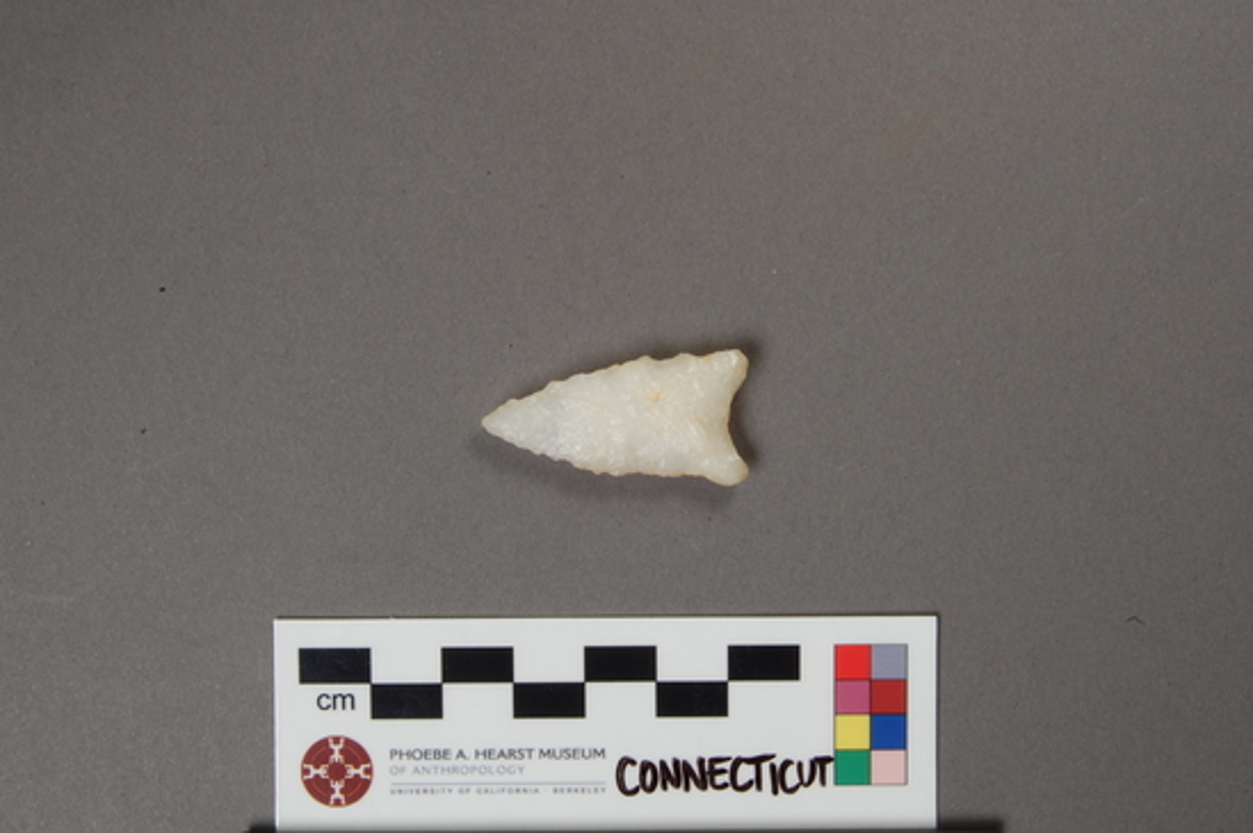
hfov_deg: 41.1
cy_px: 416
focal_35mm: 48
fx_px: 1669
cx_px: 626
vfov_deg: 28.0
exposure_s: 1/1.6
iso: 200
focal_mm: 32
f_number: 29
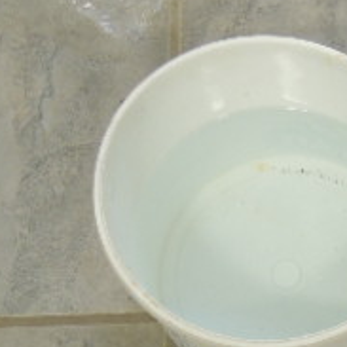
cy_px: 449
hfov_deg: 12.8
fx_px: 1508
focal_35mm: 133
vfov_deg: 12.7
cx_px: 429
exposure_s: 1/15
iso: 400
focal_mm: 7.6
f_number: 3.4
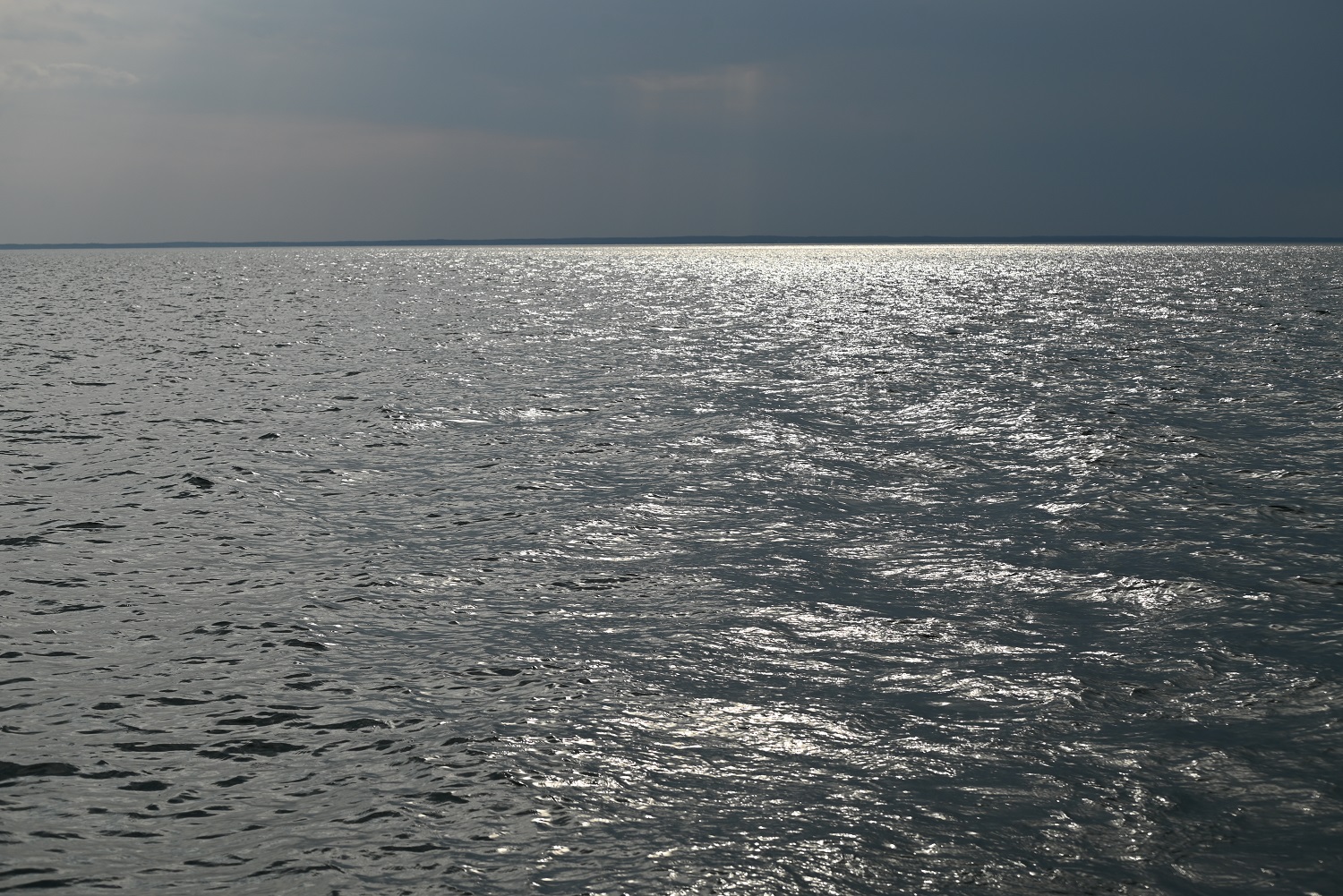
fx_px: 2612
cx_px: 672
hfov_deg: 28.8
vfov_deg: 19.5
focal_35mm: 70
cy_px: 448
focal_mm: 70
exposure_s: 1/800
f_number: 8
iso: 100
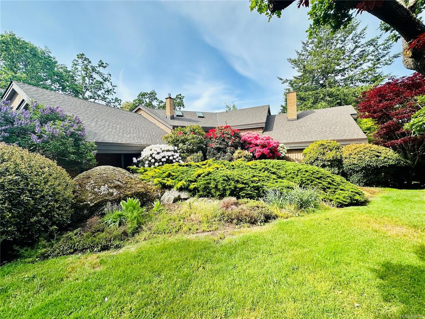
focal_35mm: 14
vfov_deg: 85.7
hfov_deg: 102.1
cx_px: 212
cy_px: 160
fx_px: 172
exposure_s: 1/774
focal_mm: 2.22
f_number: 2.2
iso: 40
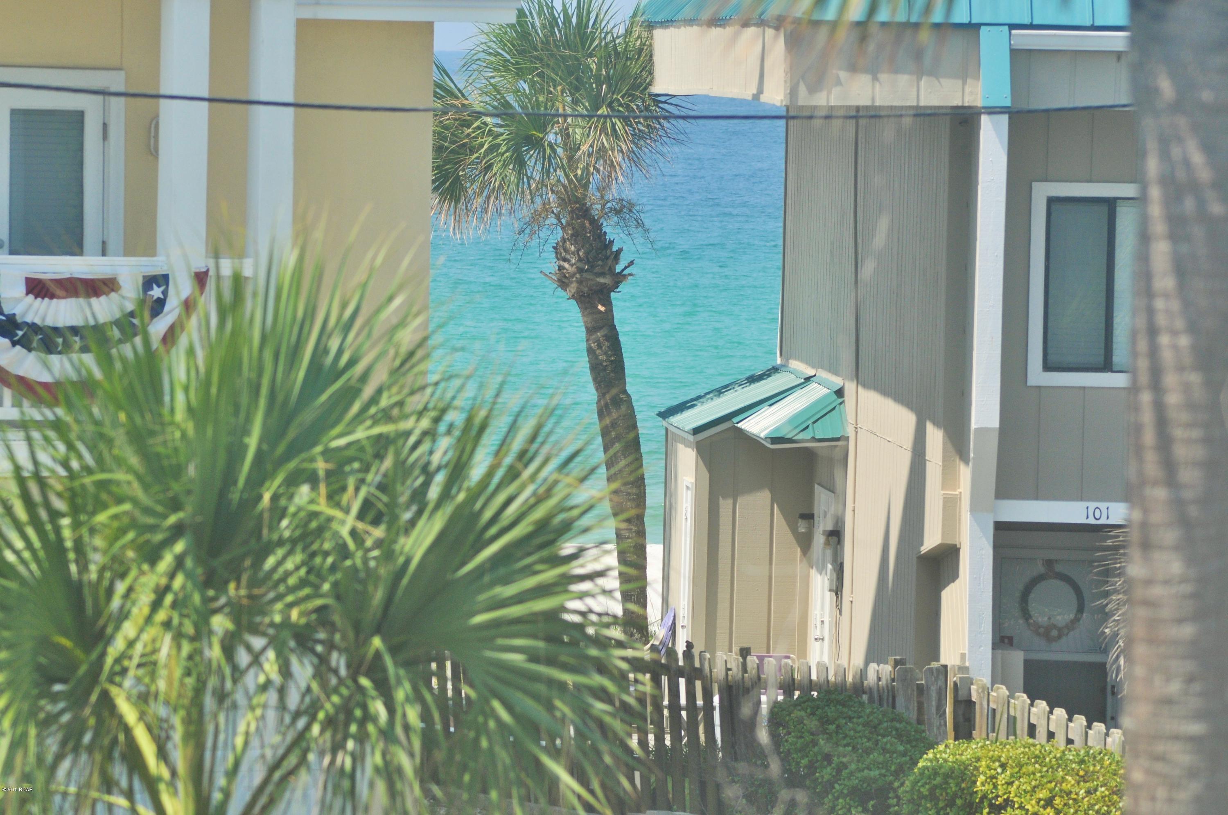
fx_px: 10731
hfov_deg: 6.5
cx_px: 614
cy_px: 408
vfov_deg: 4.4
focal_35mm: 315
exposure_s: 1/640
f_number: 8
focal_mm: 210
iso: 200
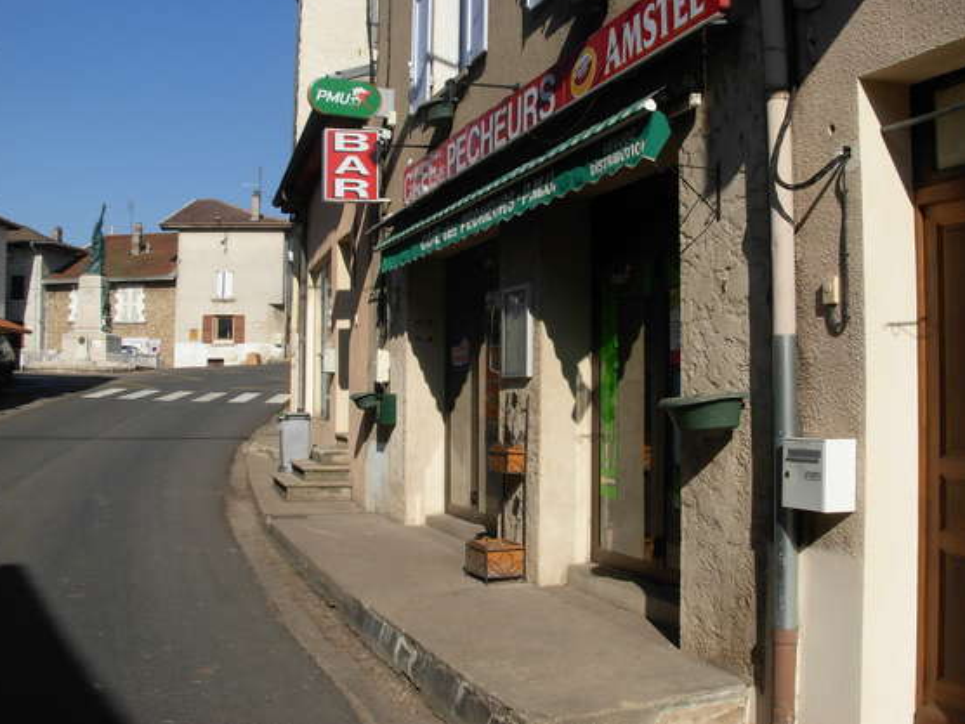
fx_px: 1143
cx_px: 509
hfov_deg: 45.8
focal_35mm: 41
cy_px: 335
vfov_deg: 35.1
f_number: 4.9
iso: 79
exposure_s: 1/767
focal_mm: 6.3
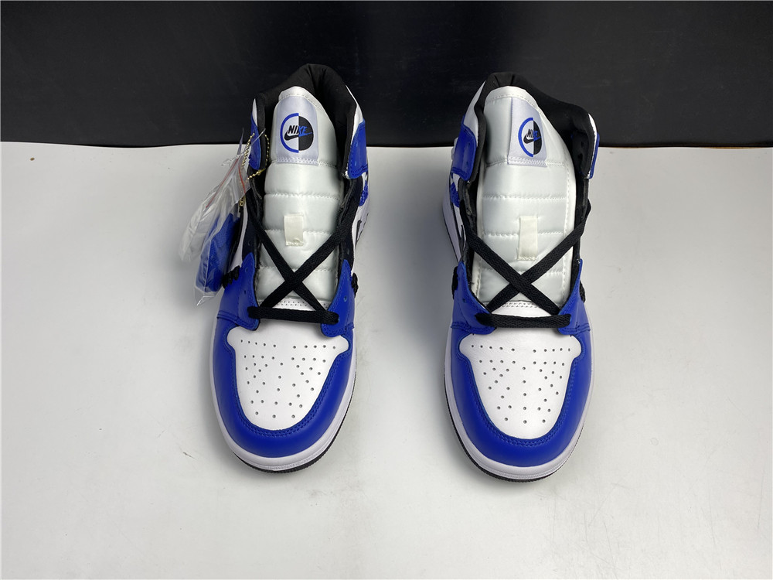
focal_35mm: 26
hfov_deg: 67.3
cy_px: 290
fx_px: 581
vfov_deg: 53.1
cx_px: 386
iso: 32
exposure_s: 1/100
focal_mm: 4.25
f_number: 1.8
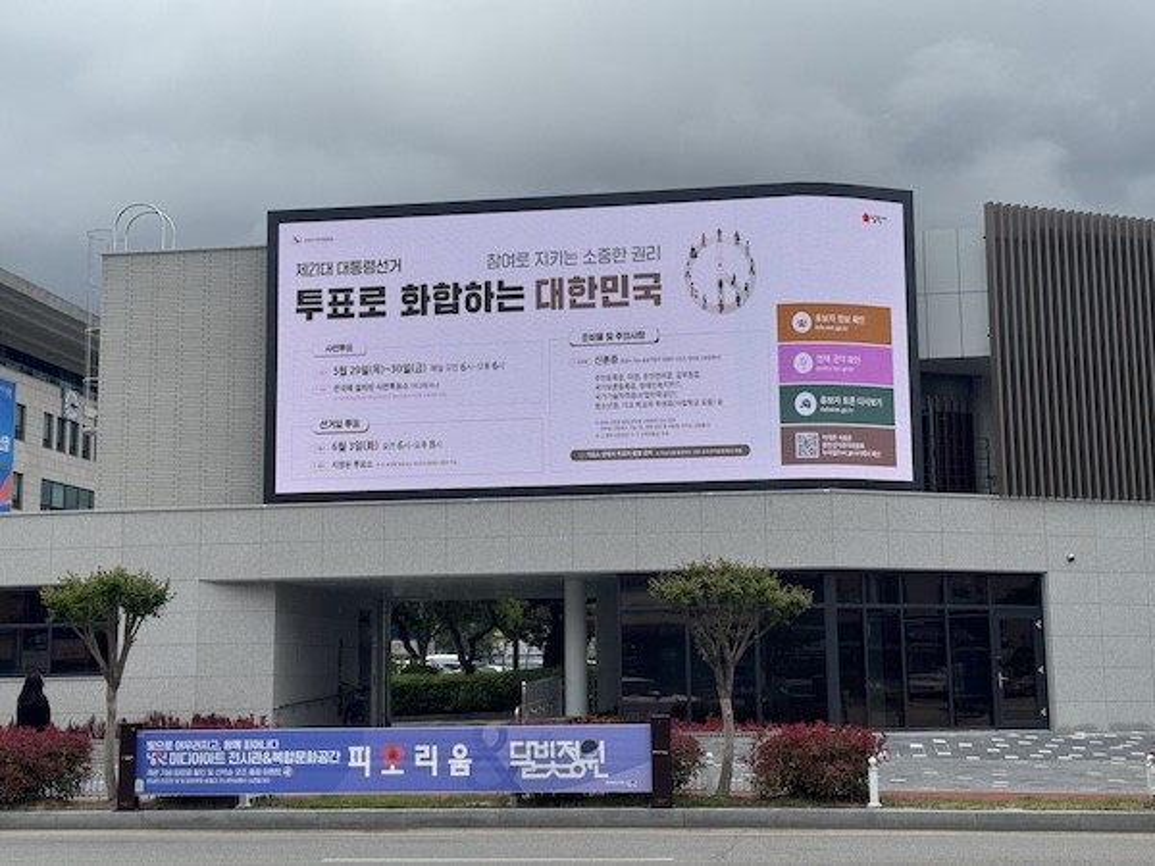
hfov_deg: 39.7
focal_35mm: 48
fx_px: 1602
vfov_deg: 30.3
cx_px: 578
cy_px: 433
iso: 64
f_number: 1.78
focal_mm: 6.76
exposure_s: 1/4975
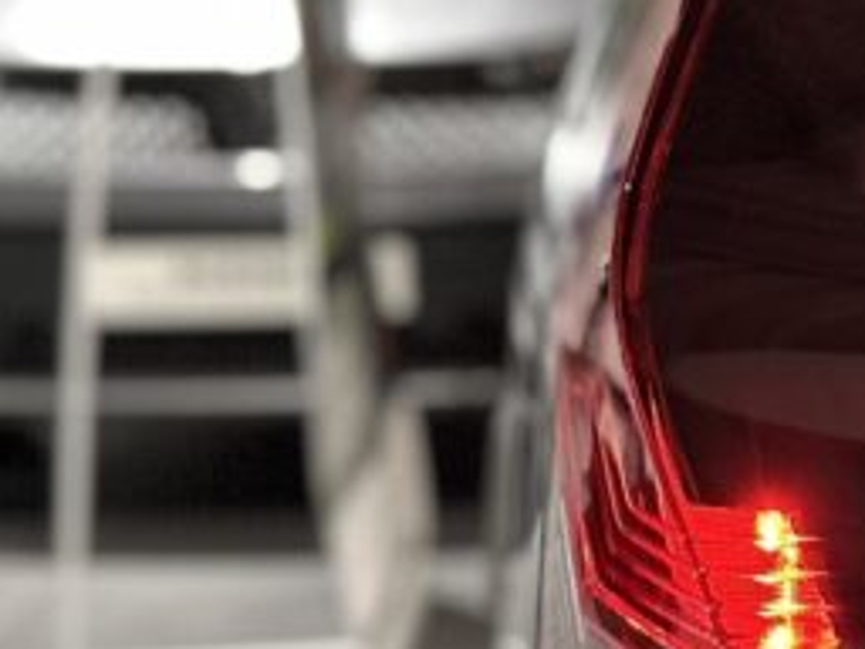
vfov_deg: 15.3
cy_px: 183
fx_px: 2399
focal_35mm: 96
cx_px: 1078
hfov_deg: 19.1
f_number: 1.78
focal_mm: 6.86
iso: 800
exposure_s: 1/50
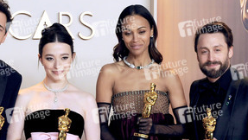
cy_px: 92
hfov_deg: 14.2
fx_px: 994
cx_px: 91
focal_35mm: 151
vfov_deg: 8.1
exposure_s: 1/200
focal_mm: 92
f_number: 5.6
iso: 2000
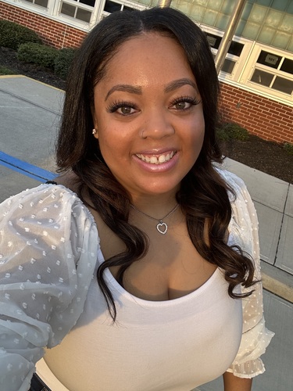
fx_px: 339
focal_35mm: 30
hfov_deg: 46.8
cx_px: 146
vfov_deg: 60.0
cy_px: 196
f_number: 1.9
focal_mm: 2.69
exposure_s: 1/122
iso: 25
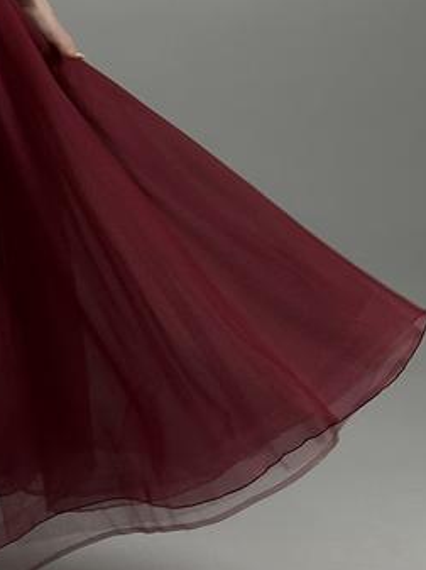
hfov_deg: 9.9
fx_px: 2400
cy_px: 20
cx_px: -186
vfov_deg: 13.4
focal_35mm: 146
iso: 64
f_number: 1.78
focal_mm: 6.86
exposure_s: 1/355
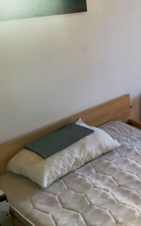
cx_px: 184
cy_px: 91
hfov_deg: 22.9
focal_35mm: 50
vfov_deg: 40.1
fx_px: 308
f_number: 2.2
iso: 50
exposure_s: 1/50
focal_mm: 3.83
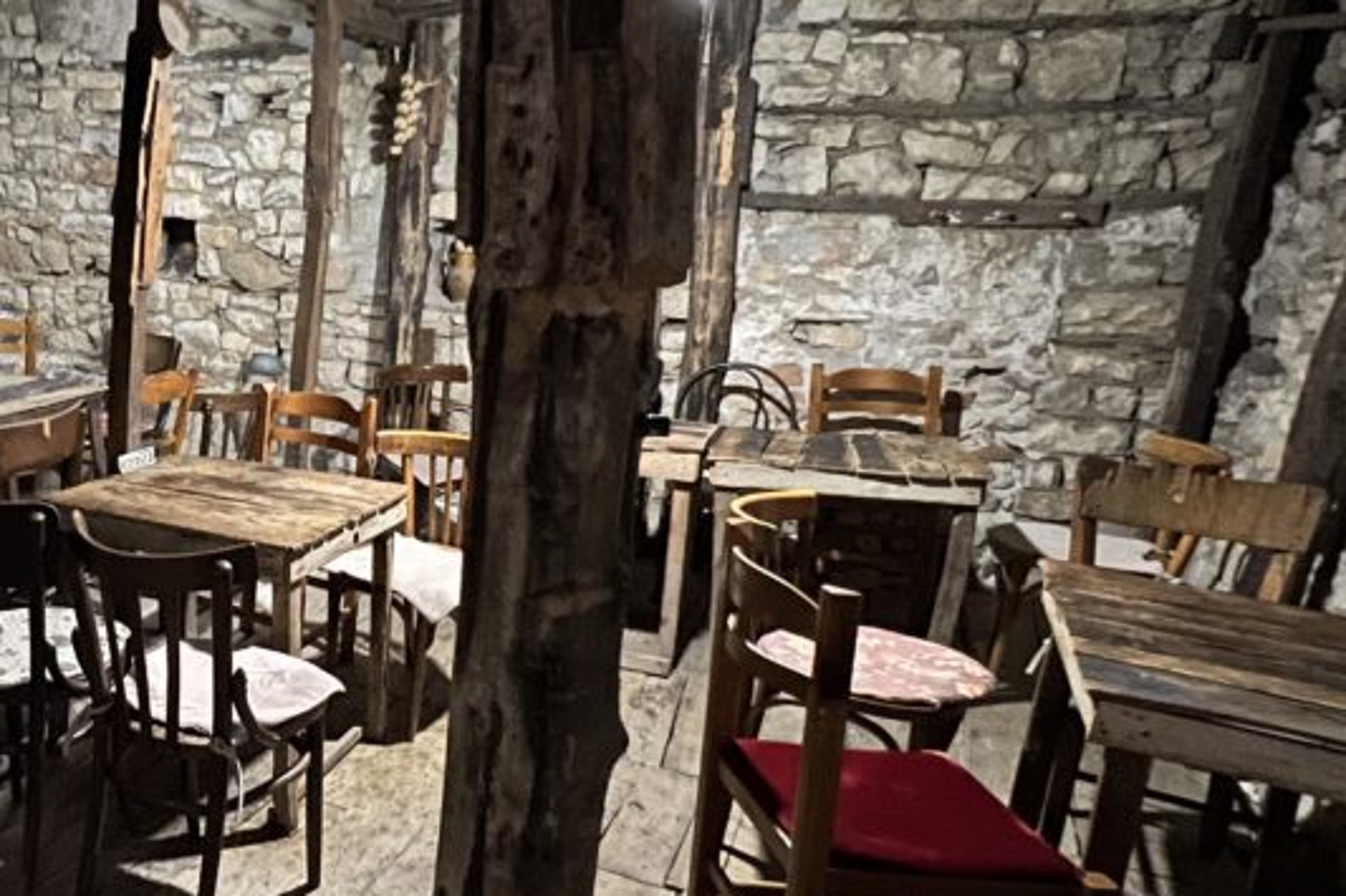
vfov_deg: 49.5
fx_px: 972
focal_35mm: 26
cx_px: 235
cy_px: 444
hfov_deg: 62.4
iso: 640
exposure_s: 1/17
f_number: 1.8
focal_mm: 1.57
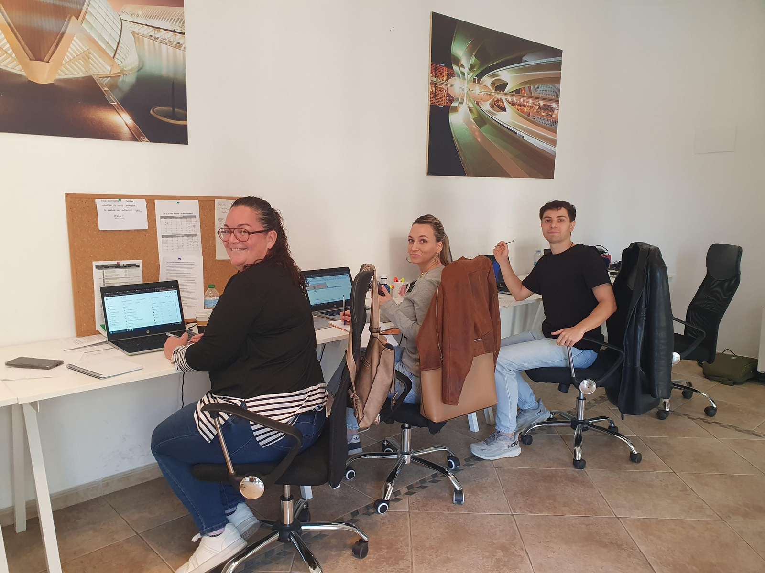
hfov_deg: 67.3
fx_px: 575
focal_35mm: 26
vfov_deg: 53.1
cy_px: 286
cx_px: 382
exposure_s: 1/50
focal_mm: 4.32
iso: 200
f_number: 2.4
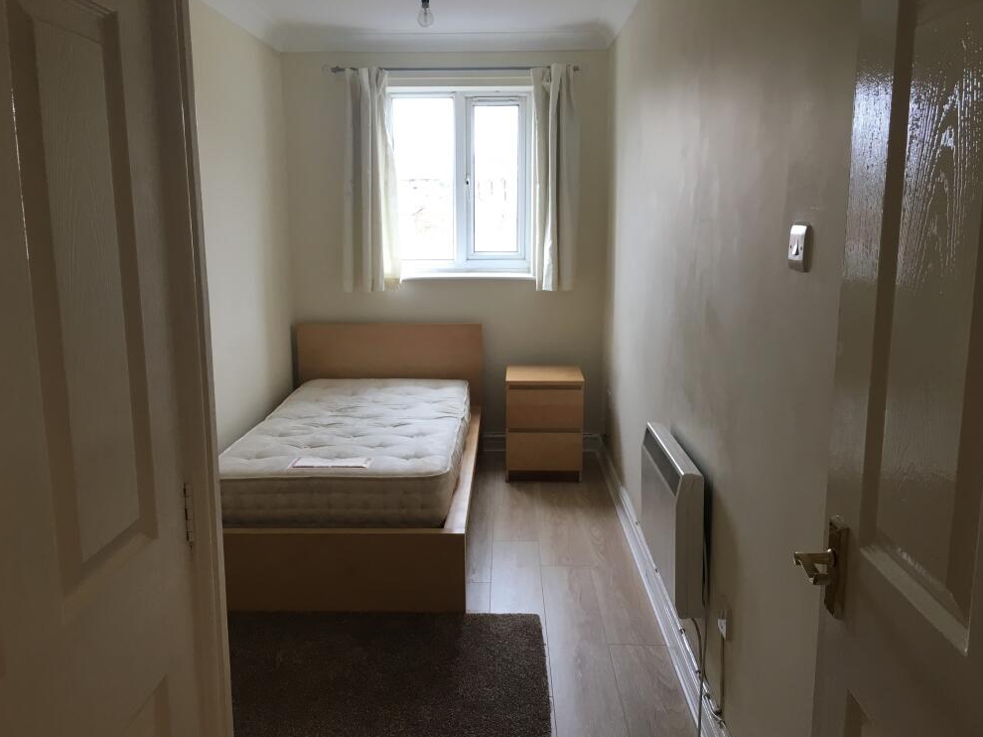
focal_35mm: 30
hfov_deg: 60.0
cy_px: 370
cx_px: 479
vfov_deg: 46.8
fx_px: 852
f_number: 2.2
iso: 32
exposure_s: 1/33
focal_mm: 4.15
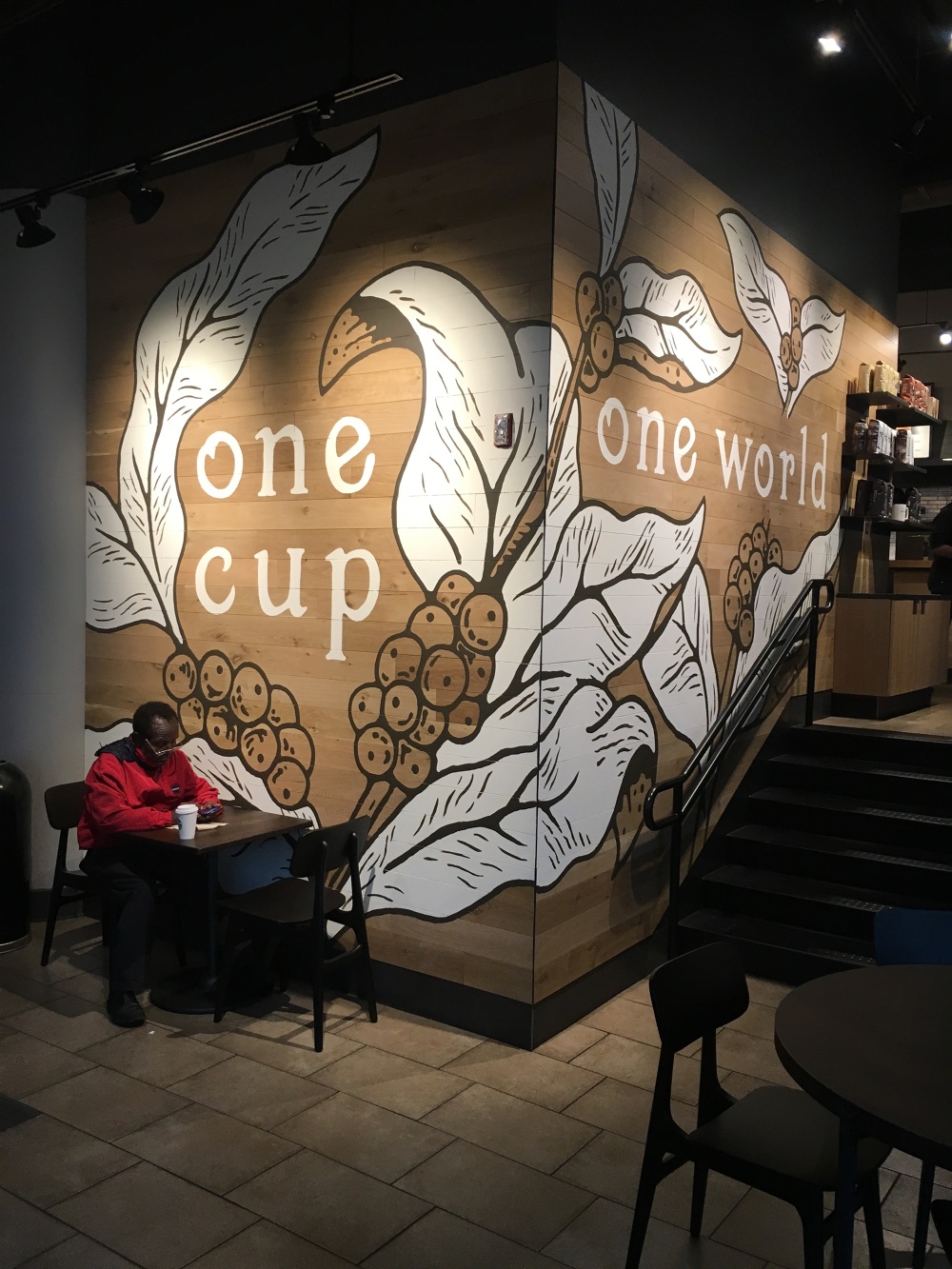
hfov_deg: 48.2
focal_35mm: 29
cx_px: 476
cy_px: 634
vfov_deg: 61.7
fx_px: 1063
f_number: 2.2
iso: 40
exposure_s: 1/30
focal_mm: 4.15
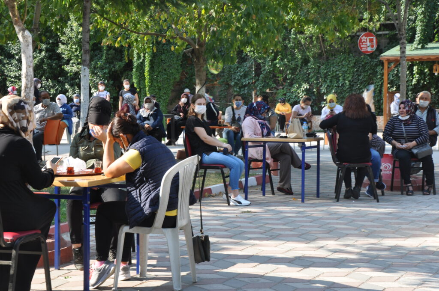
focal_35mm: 60
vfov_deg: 22.6
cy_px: 146
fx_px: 731
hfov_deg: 33.4
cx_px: 220
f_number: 8
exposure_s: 1/60
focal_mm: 40
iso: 200
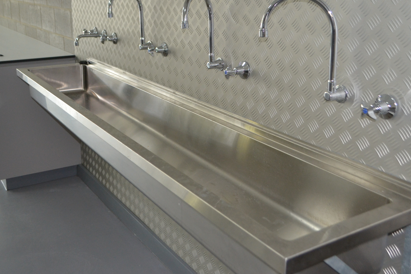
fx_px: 457
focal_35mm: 40
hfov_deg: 48.5
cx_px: 204
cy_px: 95
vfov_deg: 33.2
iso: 800
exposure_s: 1/30
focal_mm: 18
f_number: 3.5
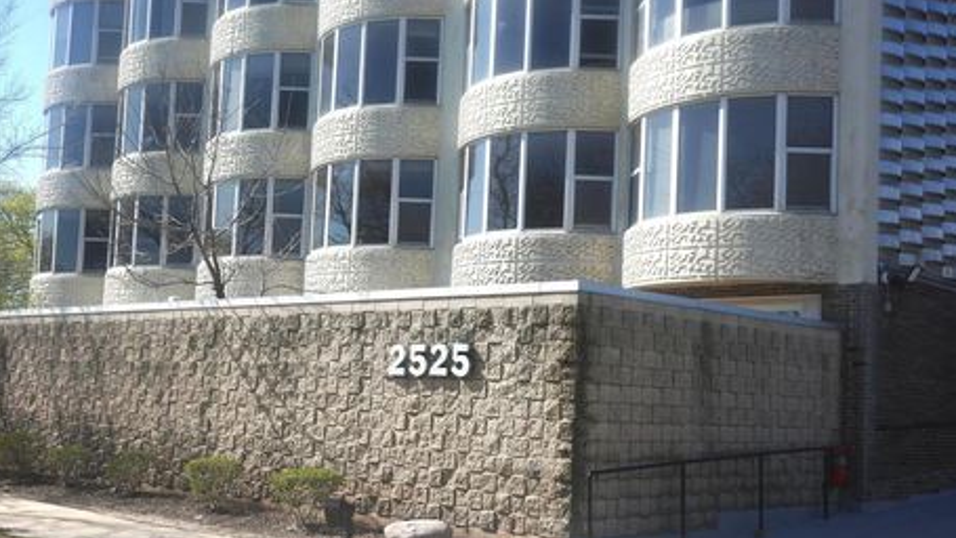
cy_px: 308
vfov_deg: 25.9
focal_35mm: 46
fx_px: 1166
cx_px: 439
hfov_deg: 44.5
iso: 100
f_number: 5.6
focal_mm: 26
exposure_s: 1/800
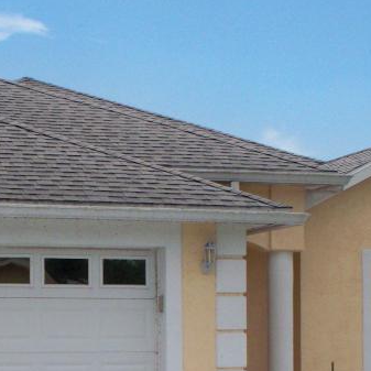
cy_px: 331
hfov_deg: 18.4
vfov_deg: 18.2
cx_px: 118
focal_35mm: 94
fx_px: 1140
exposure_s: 1/1000
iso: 100
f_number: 4.8
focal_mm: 7.54
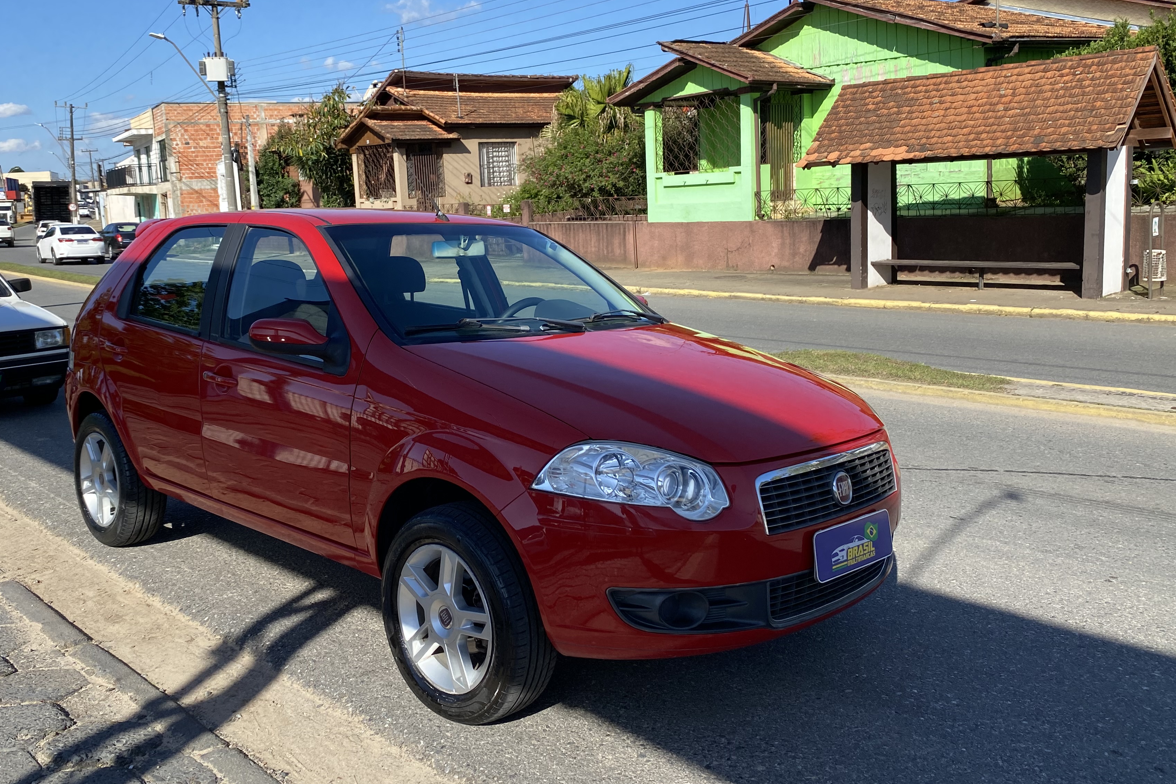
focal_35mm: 32
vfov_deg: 41.0
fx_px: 1045
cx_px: 536
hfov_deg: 58.6
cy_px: 342
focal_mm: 4.25
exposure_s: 1/2358
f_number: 1.8
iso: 32
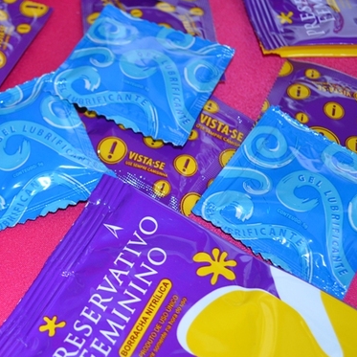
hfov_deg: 27.3
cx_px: 20
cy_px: 225
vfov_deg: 28.5
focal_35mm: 60
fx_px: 700
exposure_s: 1/60
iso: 450
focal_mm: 22
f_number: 3.8
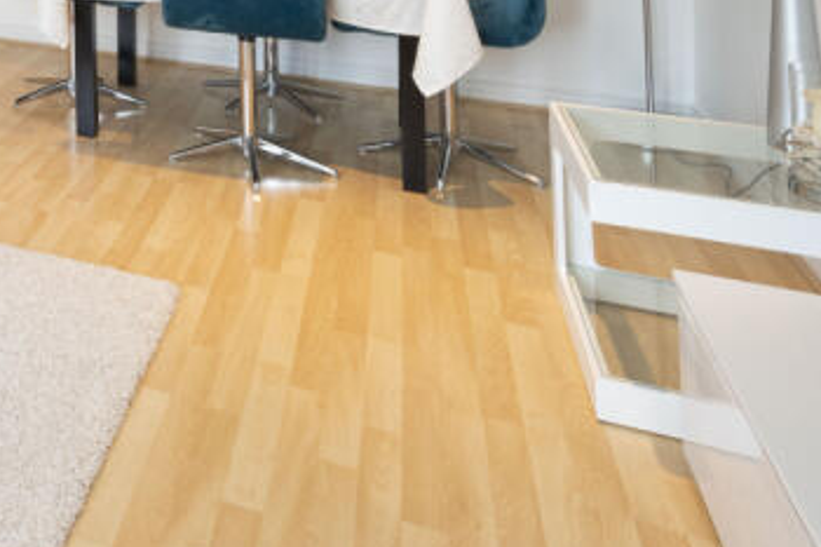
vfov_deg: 26.9
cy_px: -182
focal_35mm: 41
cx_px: -188
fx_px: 935
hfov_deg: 35.8
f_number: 16
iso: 200
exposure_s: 1
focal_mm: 14
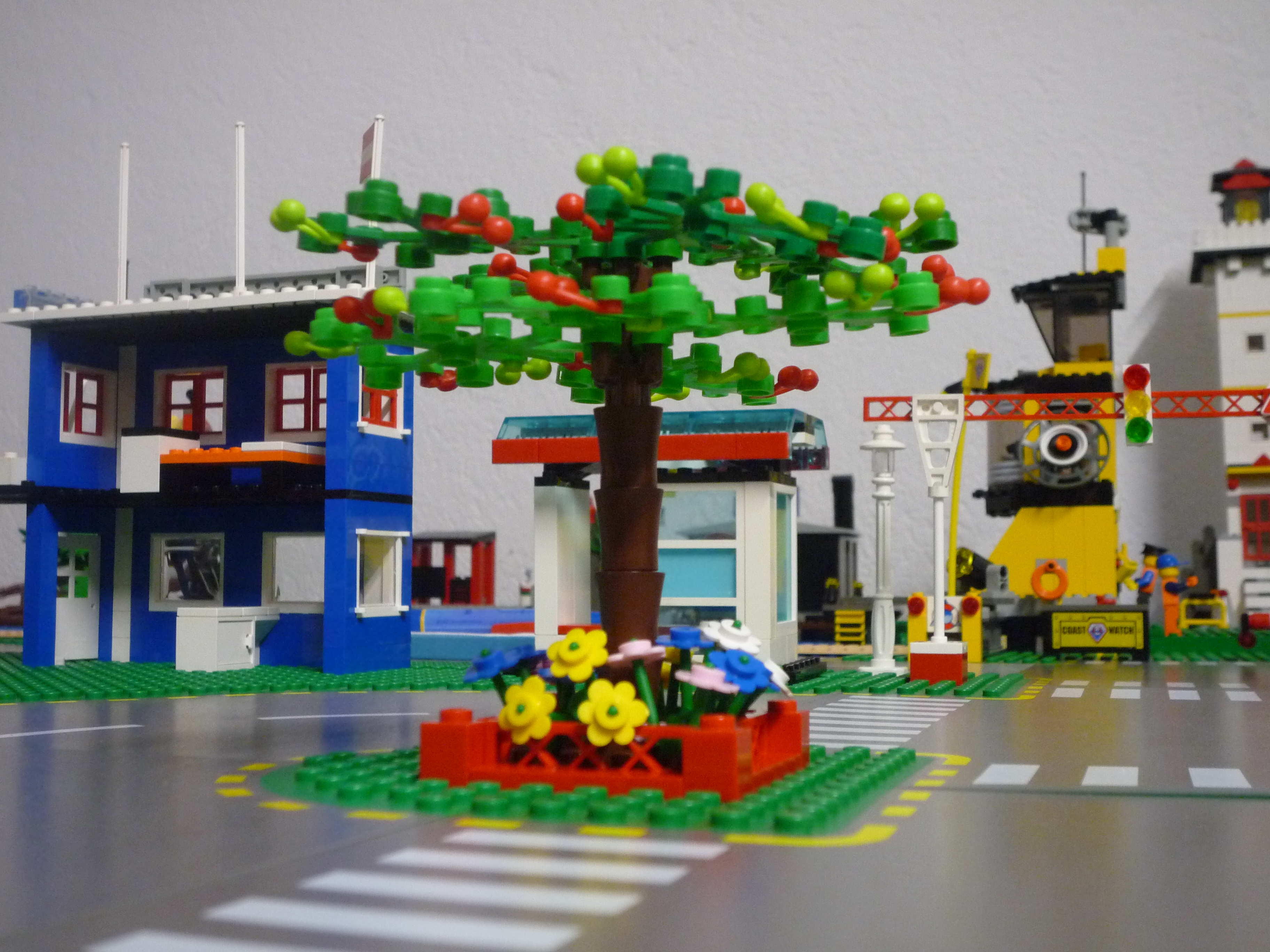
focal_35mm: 44
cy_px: 476
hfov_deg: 42.9
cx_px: 635
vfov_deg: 32.9
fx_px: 1614
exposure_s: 1/8
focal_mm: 7.8
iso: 400
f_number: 4.3
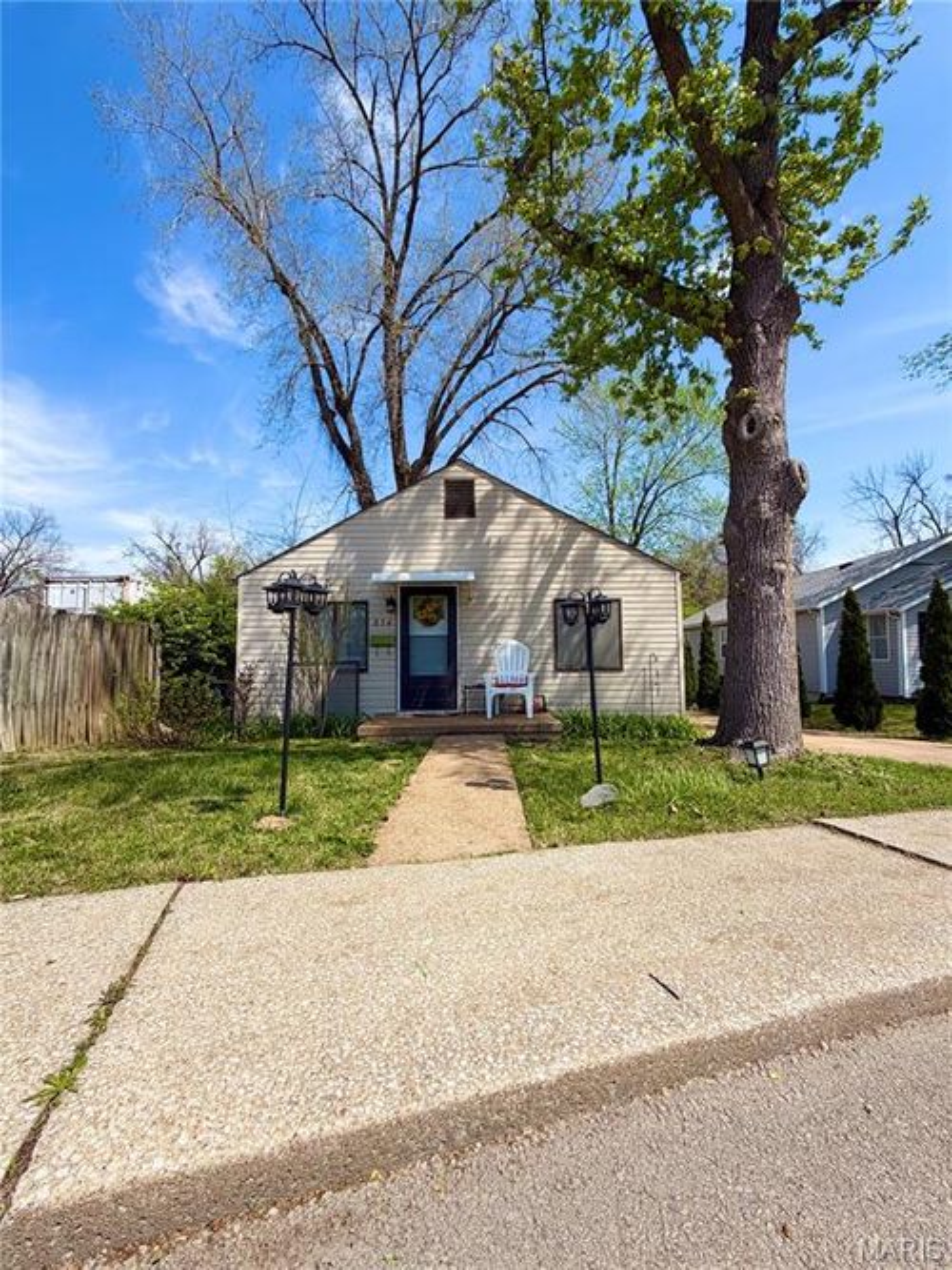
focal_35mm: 14
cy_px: 635
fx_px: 514
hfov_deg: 85.7
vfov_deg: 102.1
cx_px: 476
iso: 20
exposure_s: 1/876
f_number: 2.2
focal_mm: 2.22
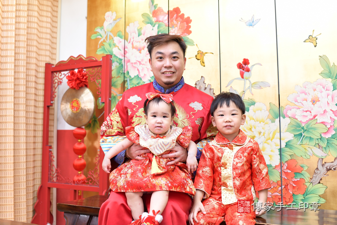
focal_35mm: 35
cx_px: 168
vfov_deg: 37.9
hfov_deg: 54.4
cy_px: 112
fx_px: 328
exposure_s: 1/200
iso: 1000
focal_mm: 35
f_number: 4.5
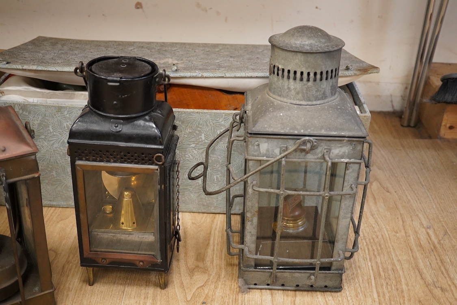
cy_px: 152
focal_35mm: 45
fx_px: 571
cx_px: 228
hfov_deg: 43.6
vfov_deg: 29.9
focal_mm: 30
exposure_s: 1/160
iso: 2500
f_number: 5.6
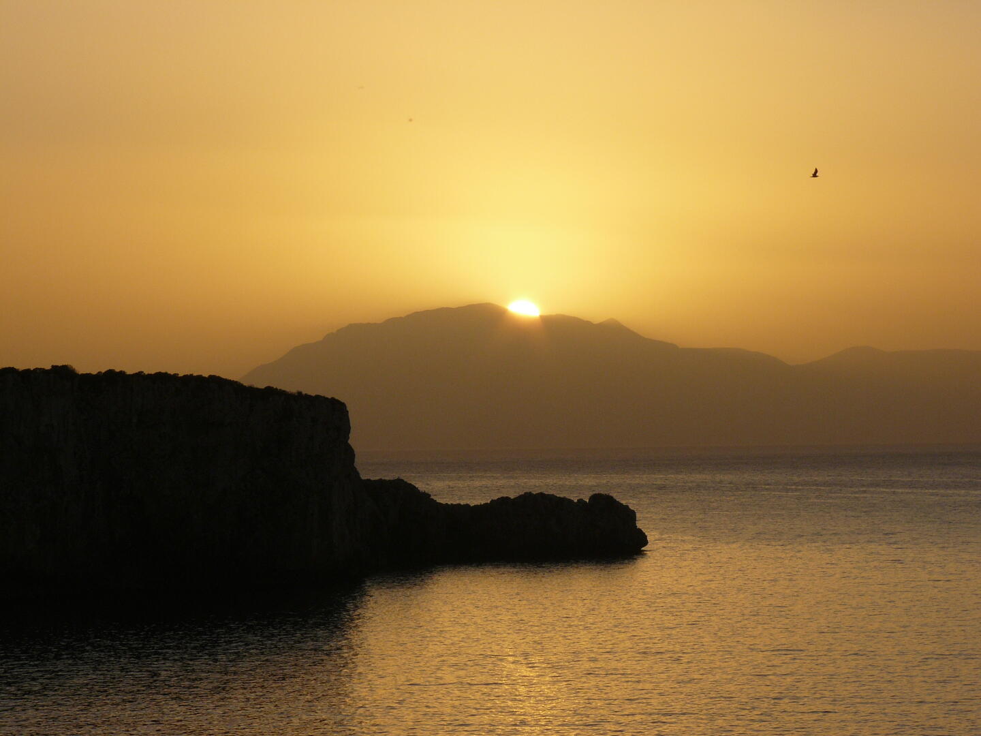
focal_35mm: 130
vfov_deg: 11.4
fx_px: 3684
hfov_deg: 15.2
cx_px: 490
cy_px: 368
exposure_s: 1/320
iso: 100
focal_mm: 21.6
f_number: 7.1
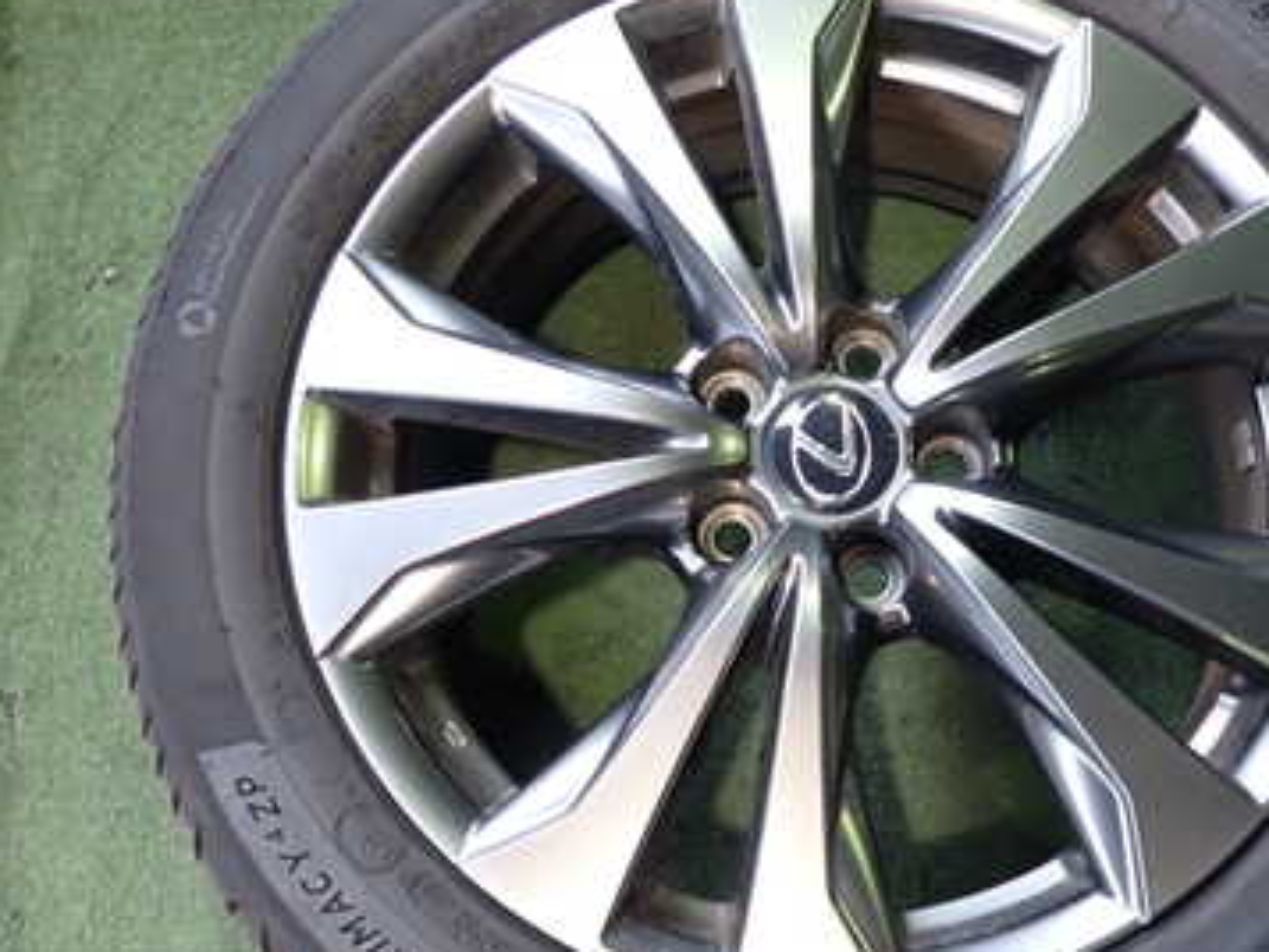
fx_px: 1540
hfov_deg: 44.6
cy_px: 551
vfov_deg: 34.3
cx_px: 750
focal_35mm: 42
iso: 200
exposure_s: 1/40
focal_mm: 4.5
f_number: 2
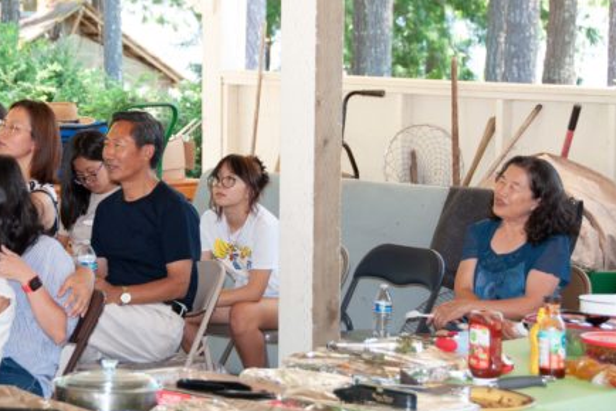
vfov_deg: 11.8
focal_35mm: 116
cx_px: 207
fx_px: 1986
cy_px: 181
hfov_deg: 17.6
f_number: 4.8
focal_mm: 56
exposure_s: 1/60
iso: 450
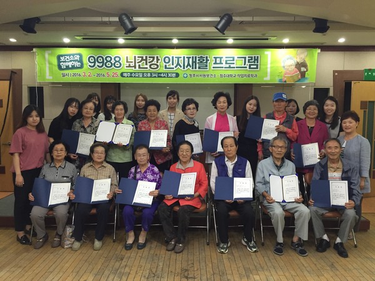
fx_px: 314
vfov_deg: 48.2
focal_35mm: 29
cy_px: 140
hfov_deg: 61.7
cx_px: 188
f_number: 2.2
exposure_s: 1/33
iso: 160
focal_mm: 4.15
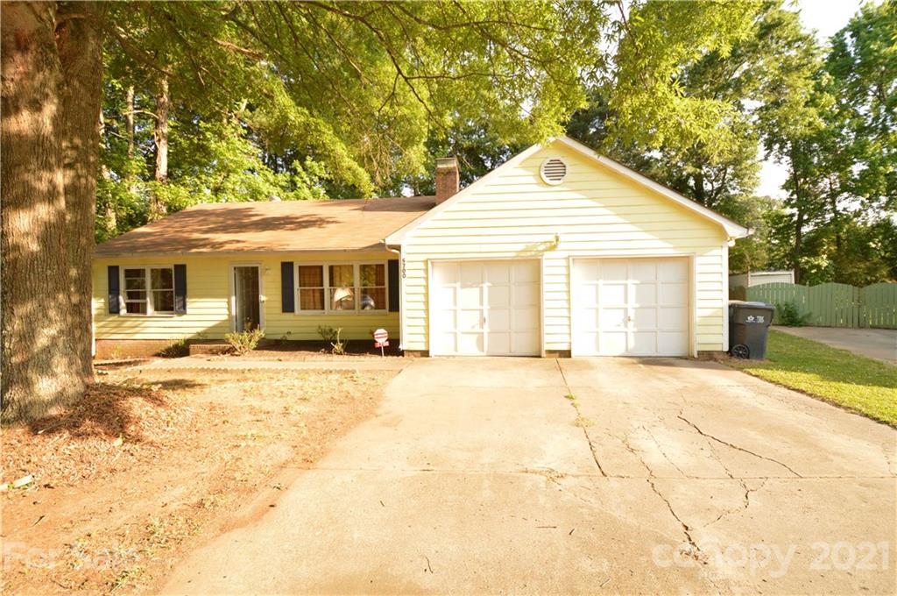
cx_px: 448
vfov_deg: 77.2
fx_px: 373
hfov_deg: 100.5
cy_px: 298
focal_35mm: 15
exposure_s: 1/320
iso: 400
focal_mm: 10
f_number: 4.5
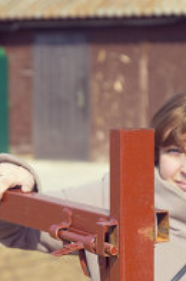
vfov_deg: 13.7
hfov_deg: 9.2
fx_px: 1159
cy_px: 211
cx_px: 144
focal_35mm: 149
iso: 200
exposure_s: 1/2500
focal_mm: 50
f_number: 2.8
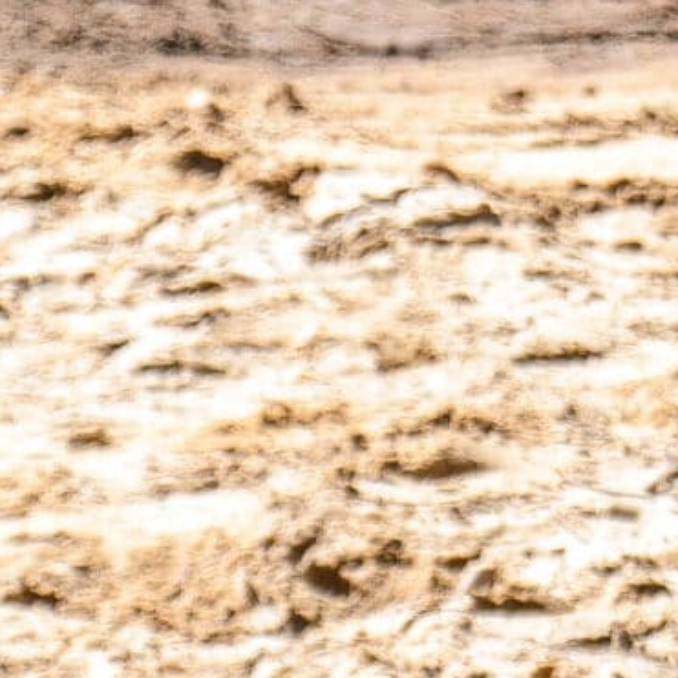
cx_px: 2261
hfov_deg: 3.8
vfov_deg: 4.0
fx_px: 9728
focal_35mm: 439
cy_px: 316
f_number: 2.8
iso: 100
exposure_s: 1/1000
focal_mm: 50
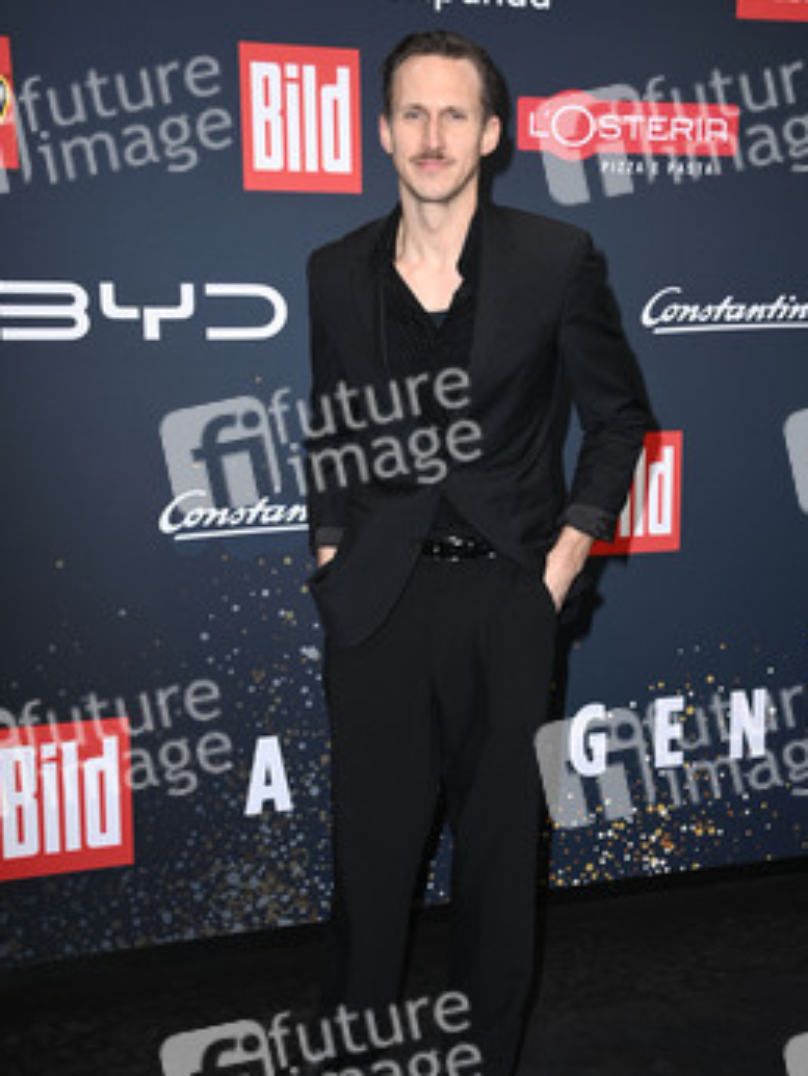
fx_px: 1524
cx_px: 412
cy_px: 599
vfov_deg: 38.8
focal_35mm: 49
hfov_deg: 29.7
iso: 320
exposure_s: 1/250
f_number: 5.6
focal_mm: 44
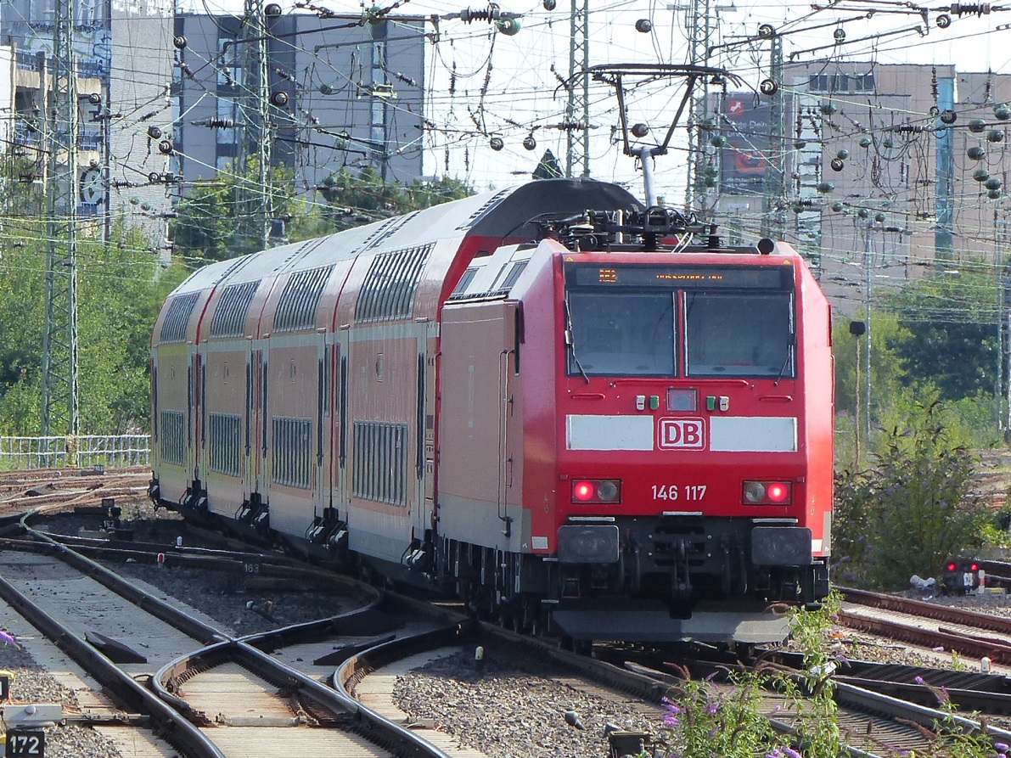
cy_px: 379
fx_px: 8849
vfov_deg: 4.9
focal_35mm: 303
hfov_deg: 6.5
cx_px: 506
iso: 160
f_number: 4
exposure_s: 1/400
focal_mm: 54.5
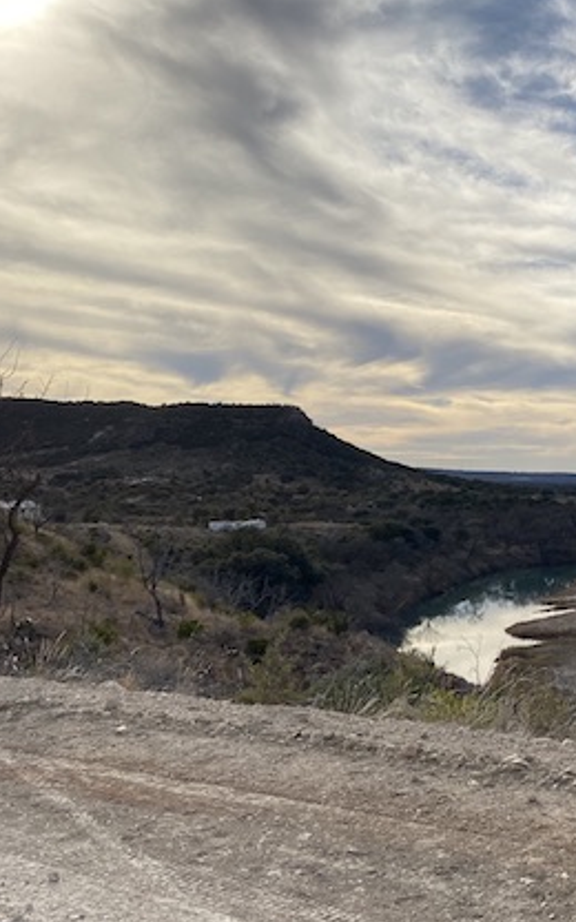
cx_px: 567
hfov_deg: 23.5
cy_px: 585
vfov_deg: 37.9
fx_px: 1331
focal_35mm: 53
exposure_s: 1/5236
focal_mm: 4.25
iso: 32
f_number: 1.8
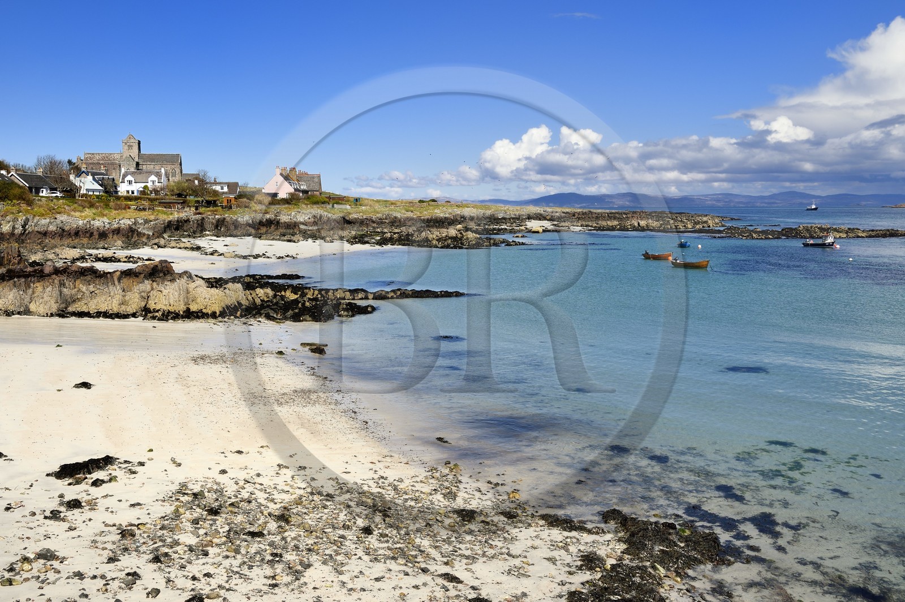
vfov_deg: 37.8
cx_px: 452
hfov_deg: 54.5
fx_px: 879
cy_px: 301
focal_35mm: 35
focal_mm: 35
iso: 200
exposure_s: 1/250
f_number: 16
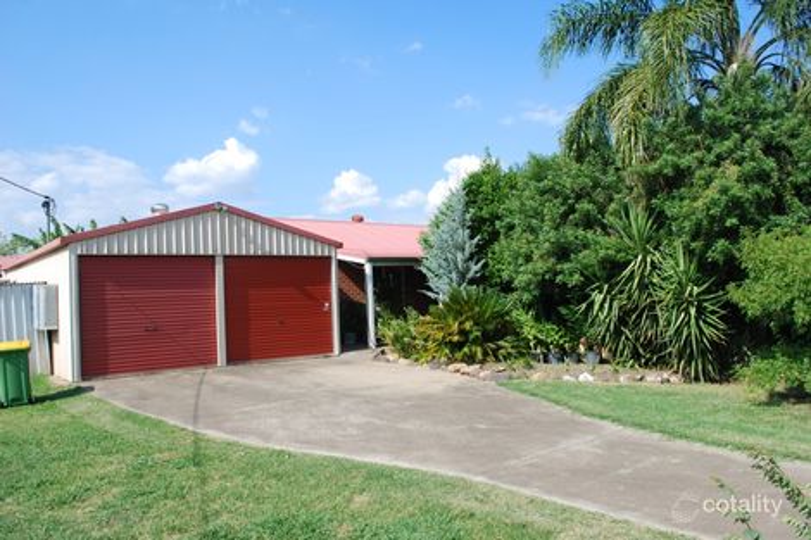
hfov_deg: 67.4
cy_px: 270
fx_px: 608
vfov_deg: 47.9
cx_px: 406
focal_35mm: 27
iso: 100
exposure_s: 1/200
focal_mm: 18
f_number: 7.1
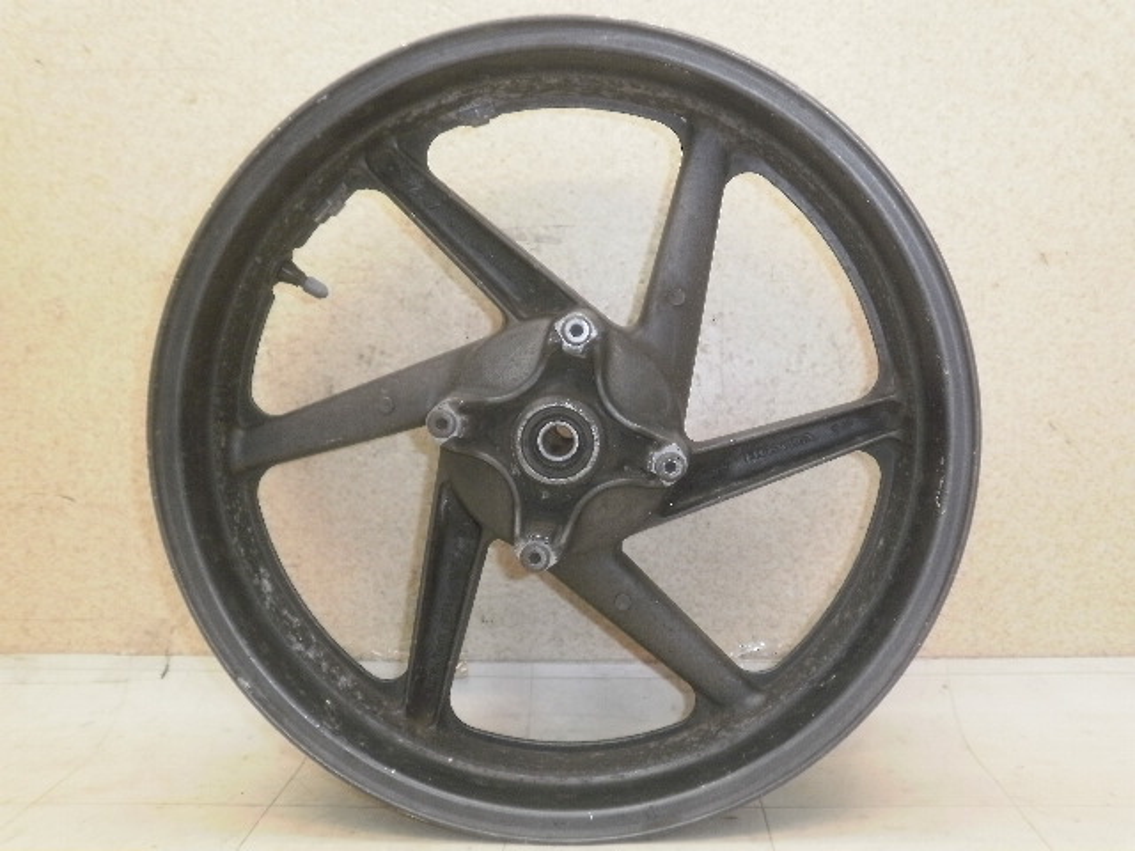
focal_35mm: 31
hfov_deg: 58.4
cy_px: 426
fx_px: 1016
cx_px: 568
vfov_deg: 45.4
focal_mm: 5.45
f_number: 2.9
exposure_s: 1/30
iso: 125
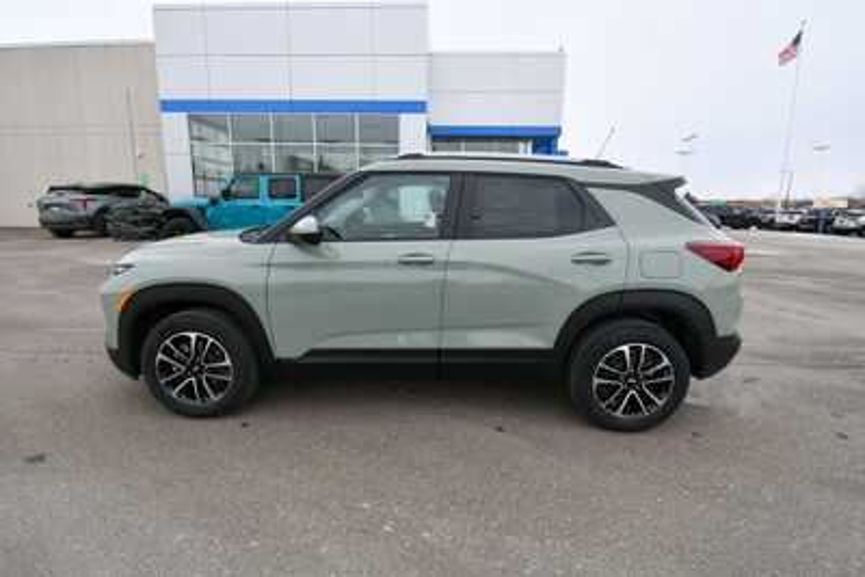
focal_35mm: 18
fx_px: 433
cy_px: 288
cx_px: 432
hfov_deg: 90.0
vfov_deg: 67.4
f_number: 6.3
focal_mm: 12
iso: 200
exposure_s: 1/250
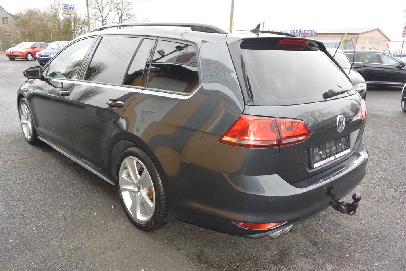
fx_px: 305
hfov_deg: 67.4
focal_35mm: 27
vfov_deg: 47.9
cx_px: 203
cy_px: 136
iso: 400
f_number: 3.5
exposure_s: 1/200
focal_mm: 10
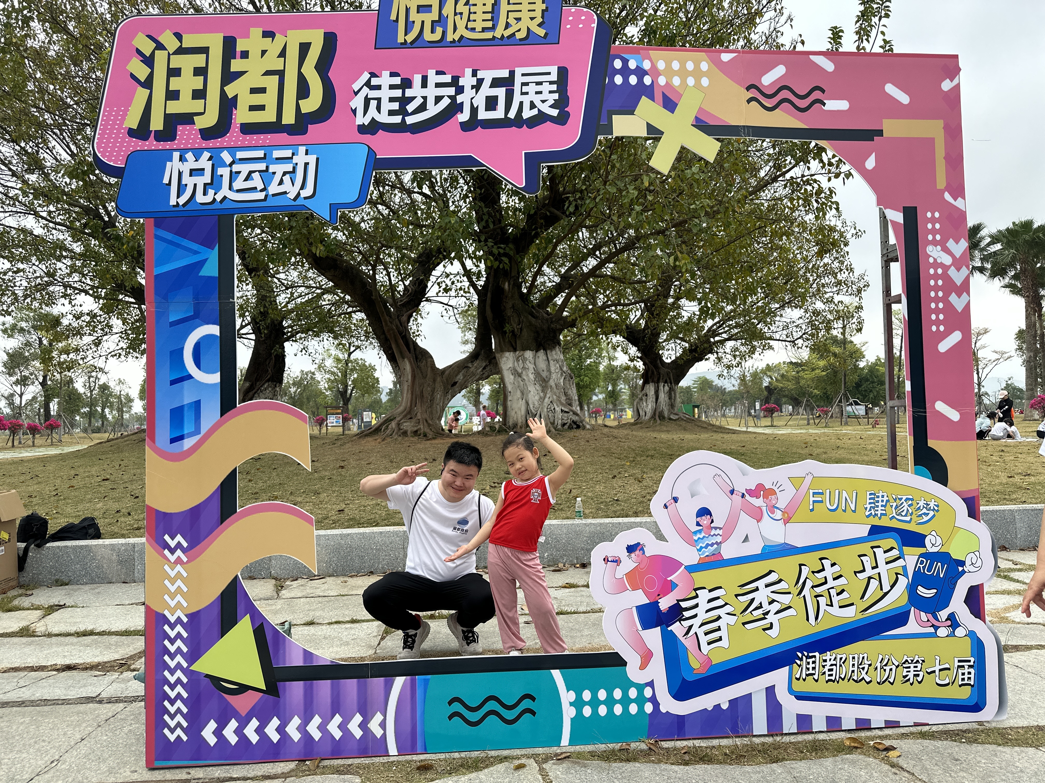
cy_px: 392
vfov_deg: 56.8
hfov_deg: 71.6
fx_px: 725
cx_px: 522
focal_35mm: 24
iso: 80
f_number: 1.78
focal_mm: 6.86
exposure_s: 1/1393
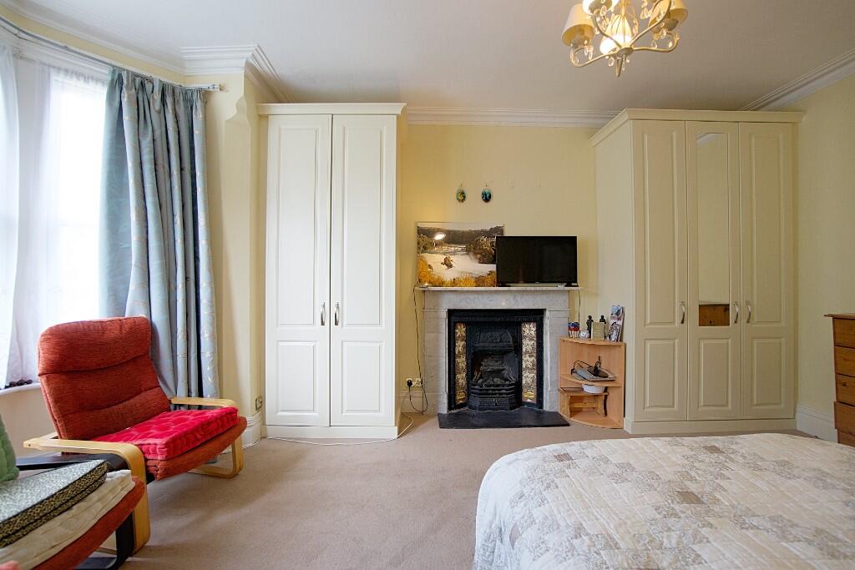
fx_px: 356
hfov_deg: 100.4
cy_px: 285
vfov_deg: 77.3
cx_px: 428
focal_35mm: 15
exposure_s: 1/60
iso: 320
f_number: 4
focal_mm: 10
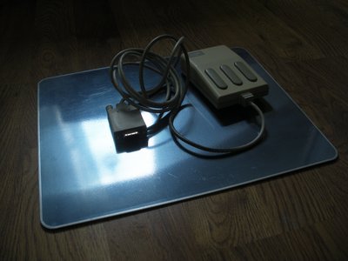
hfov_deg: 51.4
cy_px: 130
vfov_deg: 39.7
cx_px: 174
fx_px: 362
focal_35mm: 36
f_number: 3.5
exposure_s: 1/60.3
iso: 148
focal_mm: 6.3
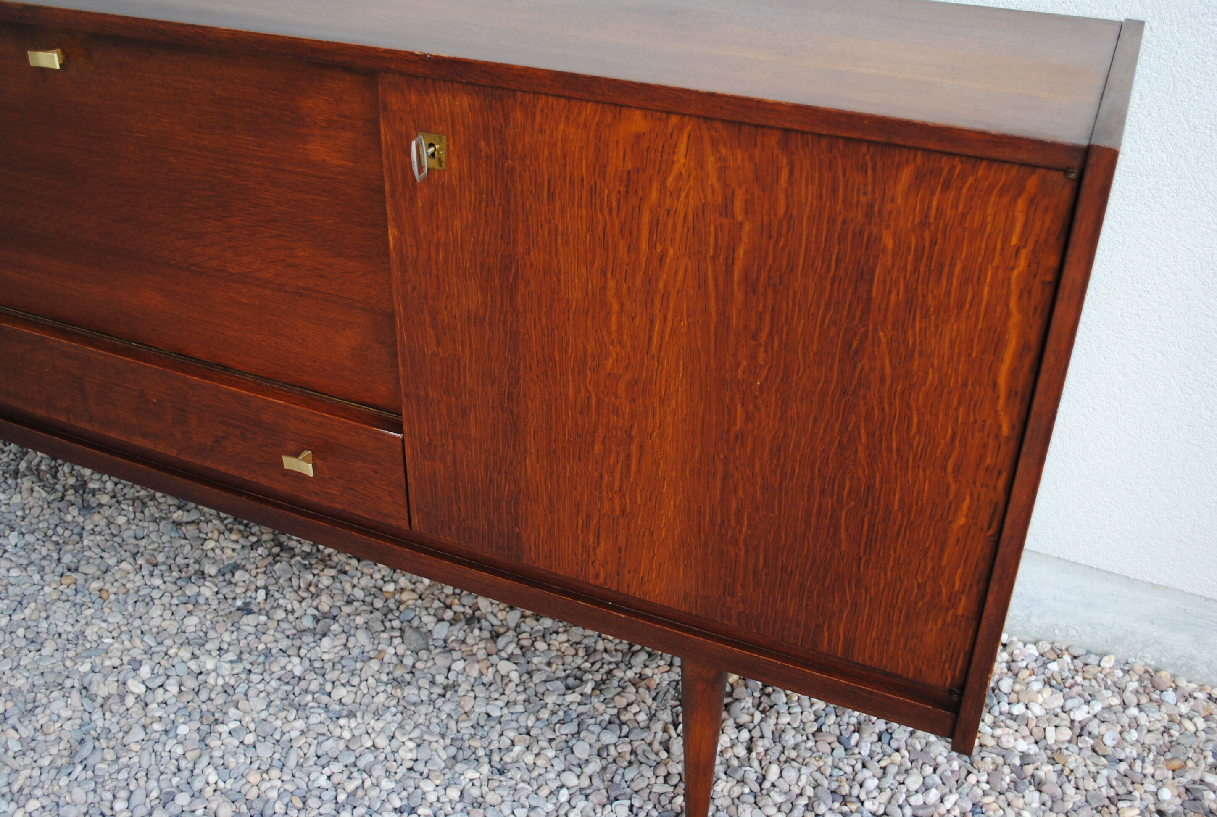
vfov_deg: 40.1
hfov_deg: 57.1
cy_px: 408
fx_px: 1118
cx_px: 608
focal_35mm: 33
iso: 200
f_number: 4
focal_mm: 22
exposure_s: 1/60
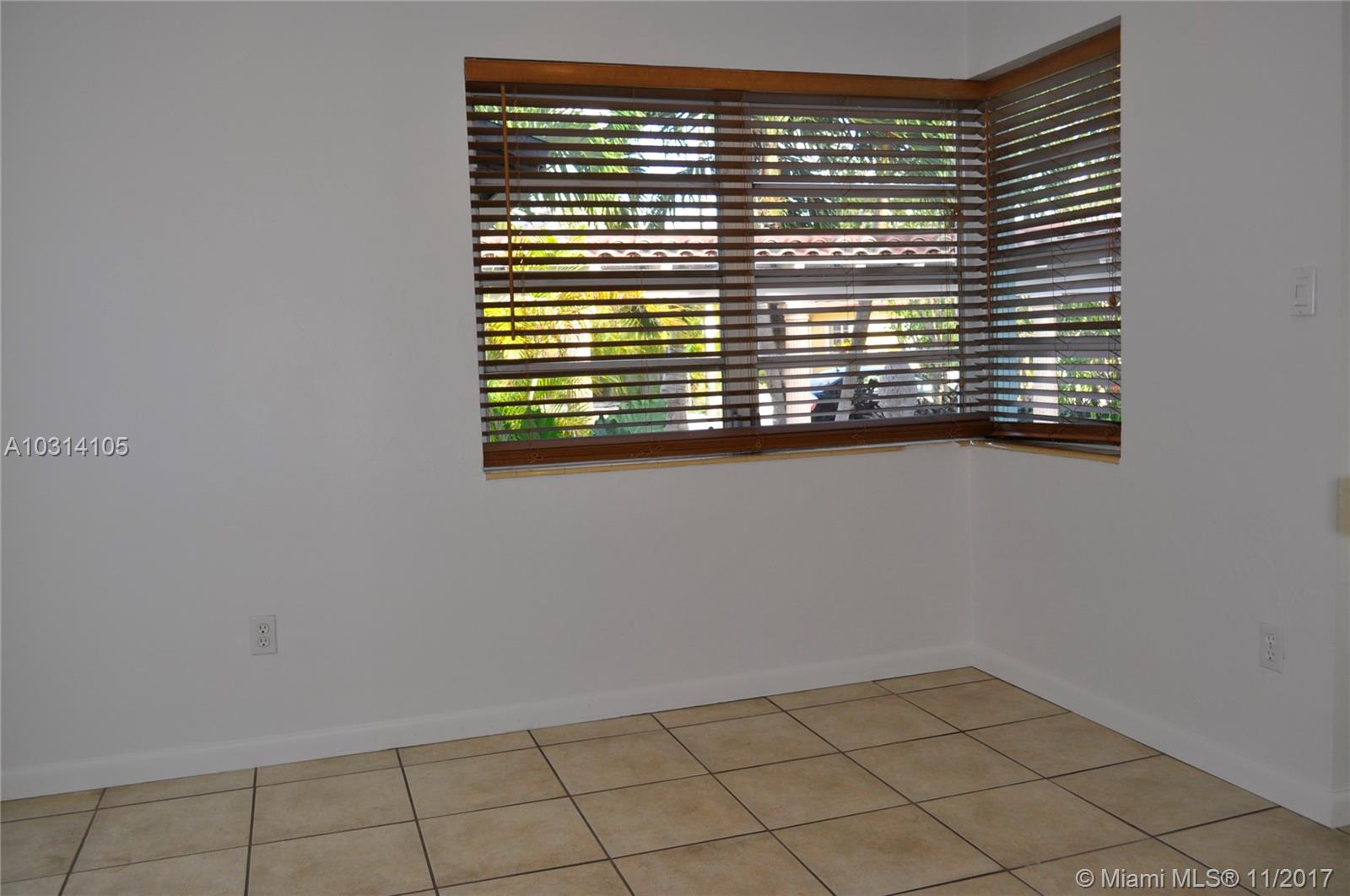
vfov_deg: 43.5
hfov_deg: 62.0
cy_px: 448
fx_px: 1123
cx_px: 675
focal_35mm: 30
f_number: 5.6
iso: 400
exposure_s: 1/100
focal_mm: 20
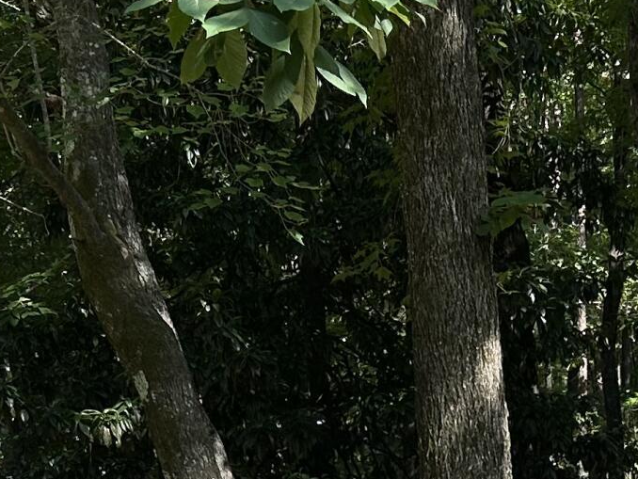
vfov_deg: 12.1
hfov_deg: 16.9
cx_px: 545
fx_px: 2120
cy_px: 776
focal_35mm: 115
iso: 50
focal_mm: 5.7
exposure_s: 1/733
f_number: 1.5
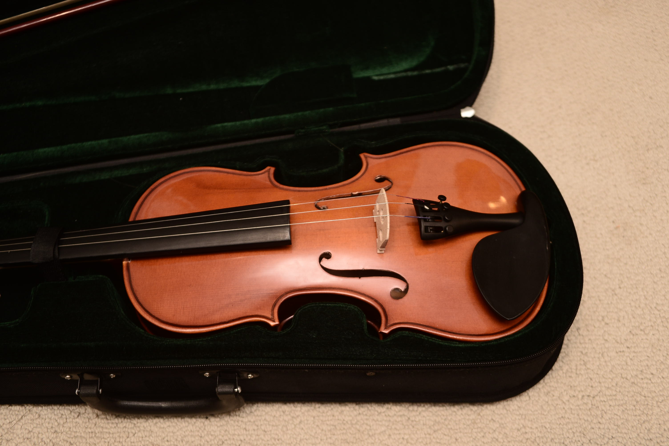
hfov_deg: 46.4
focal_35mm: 42
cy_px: 223
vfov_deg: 31.9
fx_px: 781
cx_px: 334
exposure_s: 1/100
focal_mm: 42
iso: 1250
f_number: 4.5
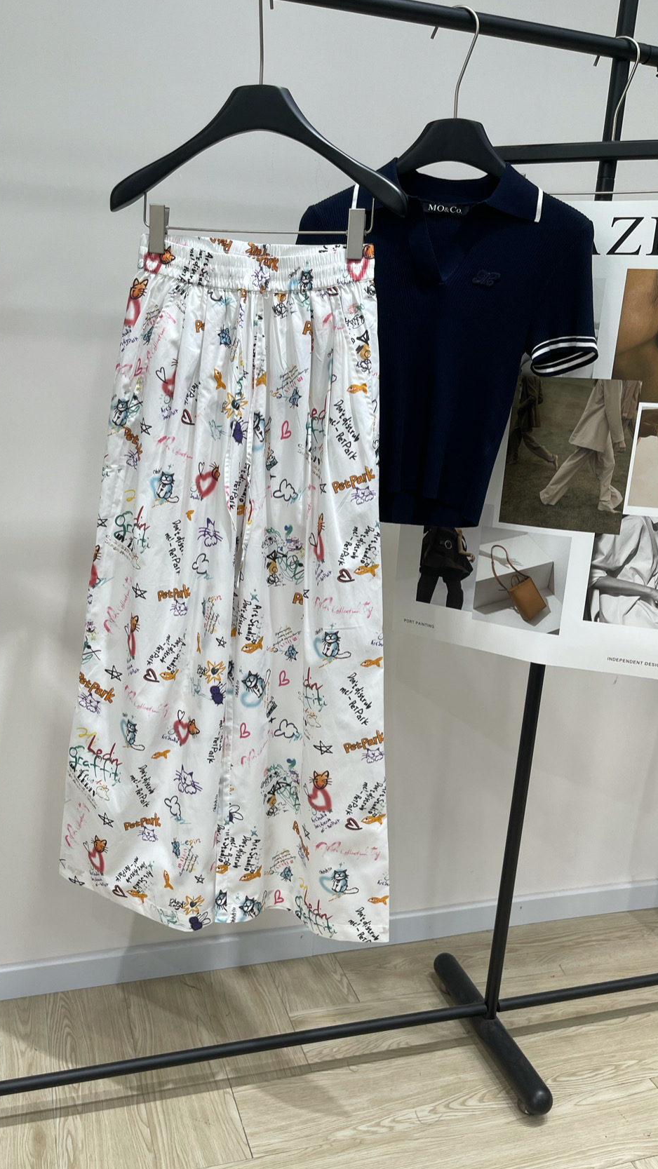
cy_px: 592
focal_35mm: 29
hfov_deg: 40.1
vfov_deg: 66.1
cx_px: 271
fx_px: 899
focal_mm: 5.1
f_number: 1.6
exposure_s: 1/145
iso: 32
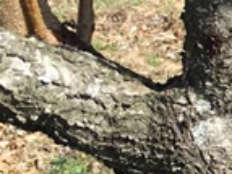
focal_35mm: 204
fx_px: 1366
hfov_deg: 8.4
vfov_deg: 7.3
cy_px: 47
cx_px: 652
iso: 25
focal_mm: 4.15
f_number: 2.2
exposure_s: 1/962
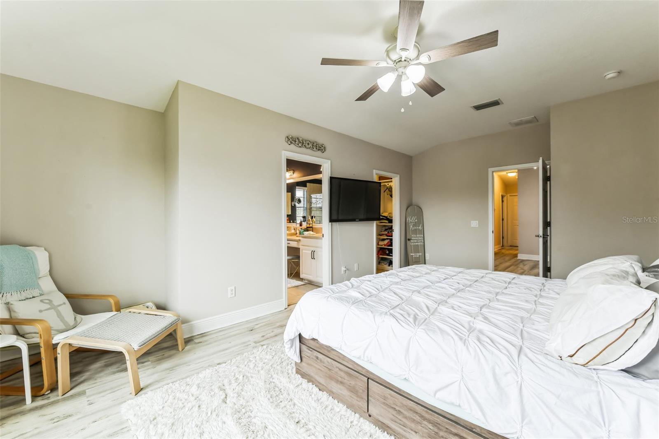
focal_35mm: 14
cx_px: 330
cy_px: 220
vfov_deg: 81.2
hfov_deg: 104.3
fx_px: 256
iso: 400
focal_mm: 14
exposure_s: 1/40
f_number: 9
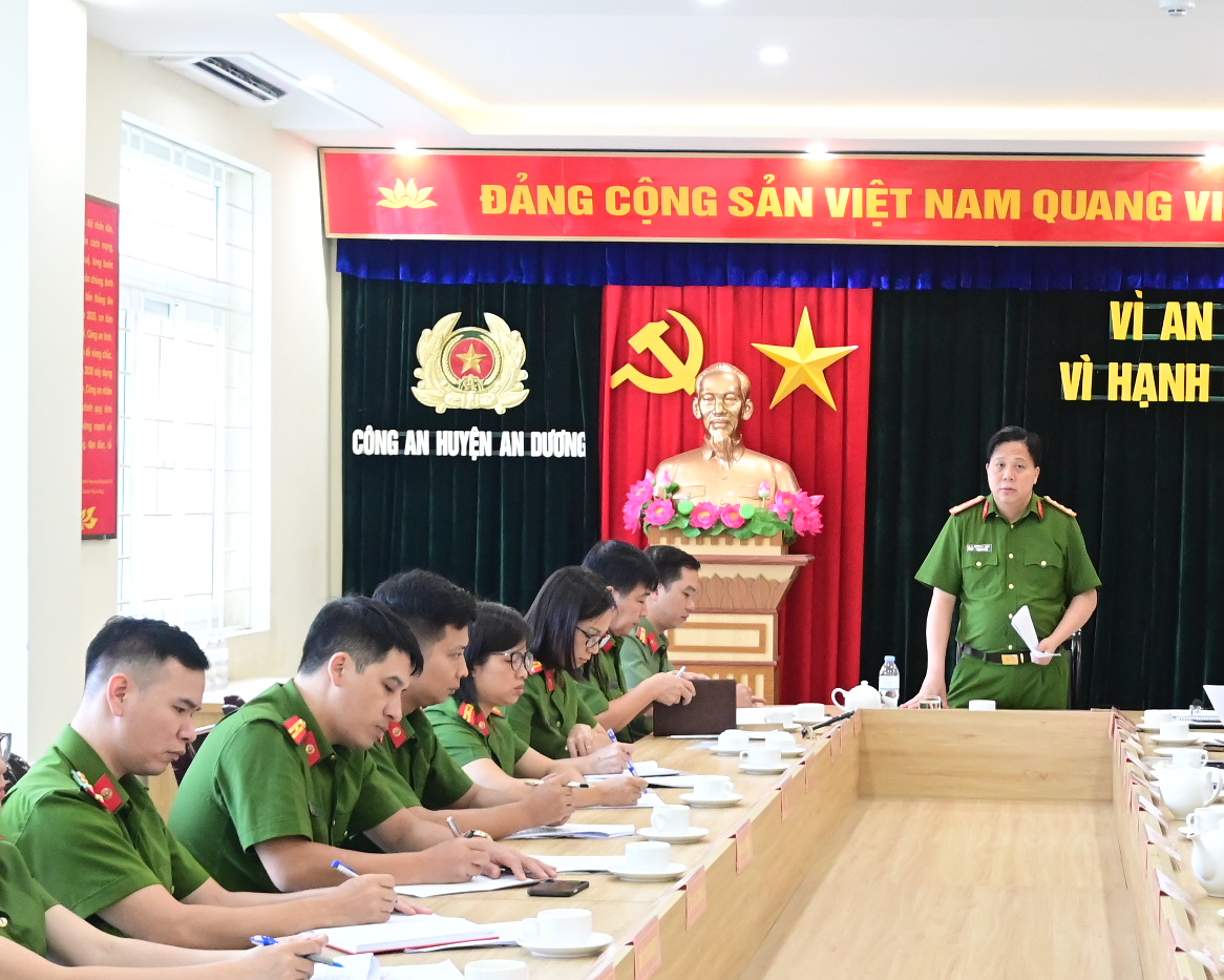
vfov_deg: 20.2
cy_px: 544
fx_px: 2753
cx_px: 915
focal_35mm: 76
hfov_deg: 24.8
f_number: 4.2
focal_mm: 32
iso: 4000
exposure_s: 1/200
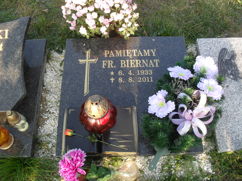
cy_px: 90
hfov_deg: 52.6
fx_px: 245
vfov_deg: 40.7
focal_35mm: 35
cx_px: 121
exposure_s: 1/180
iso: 100
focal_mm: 6.3
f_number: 3.2
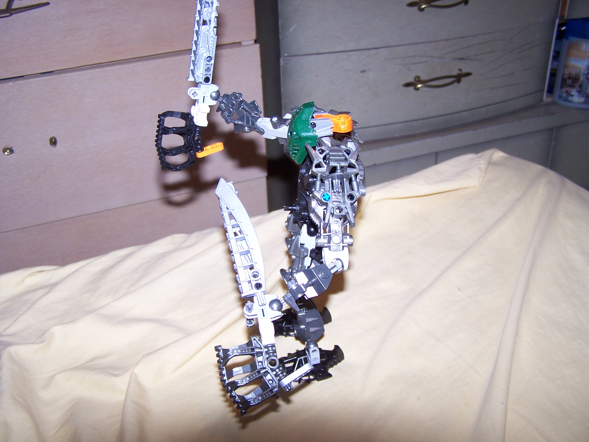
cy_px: 221
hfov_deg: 49.0
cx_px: 294
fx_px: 647
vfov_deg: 37.7
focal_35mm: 38
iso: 80
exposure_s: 1/60
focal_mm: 6.3
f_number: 2.8
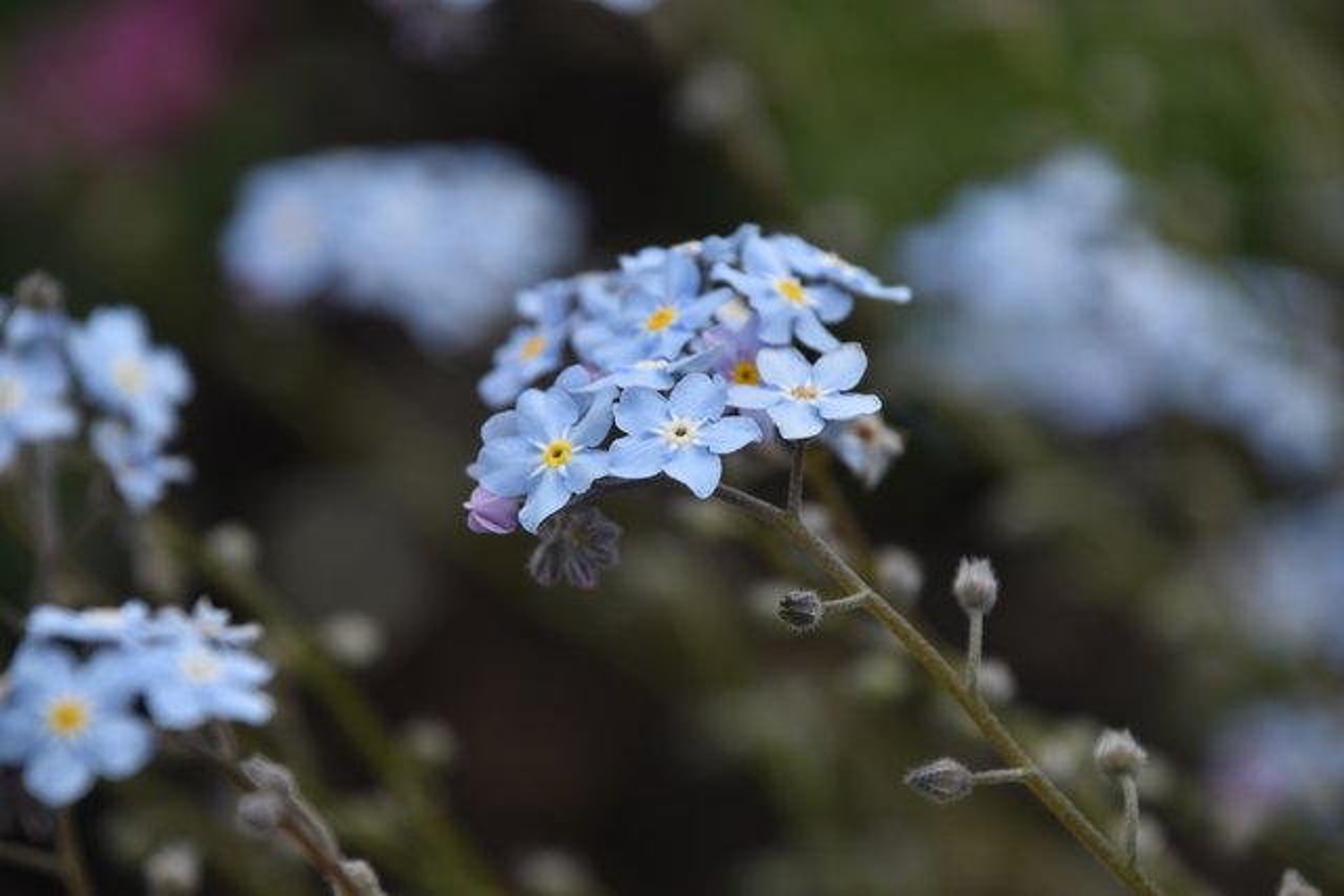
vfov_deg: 3.1
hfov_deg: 4.6
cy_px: 448
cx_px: 672
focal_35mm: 450
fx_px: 16803
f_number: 6.3
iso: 140
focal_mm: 300
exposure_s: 1/500
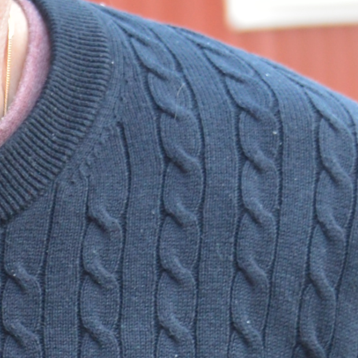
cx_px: -182
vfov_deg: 5.6
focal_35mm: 314
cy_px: 348
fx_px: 3674
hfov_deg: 5.5
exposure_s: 1/60
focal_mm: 38
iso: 500
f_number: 4
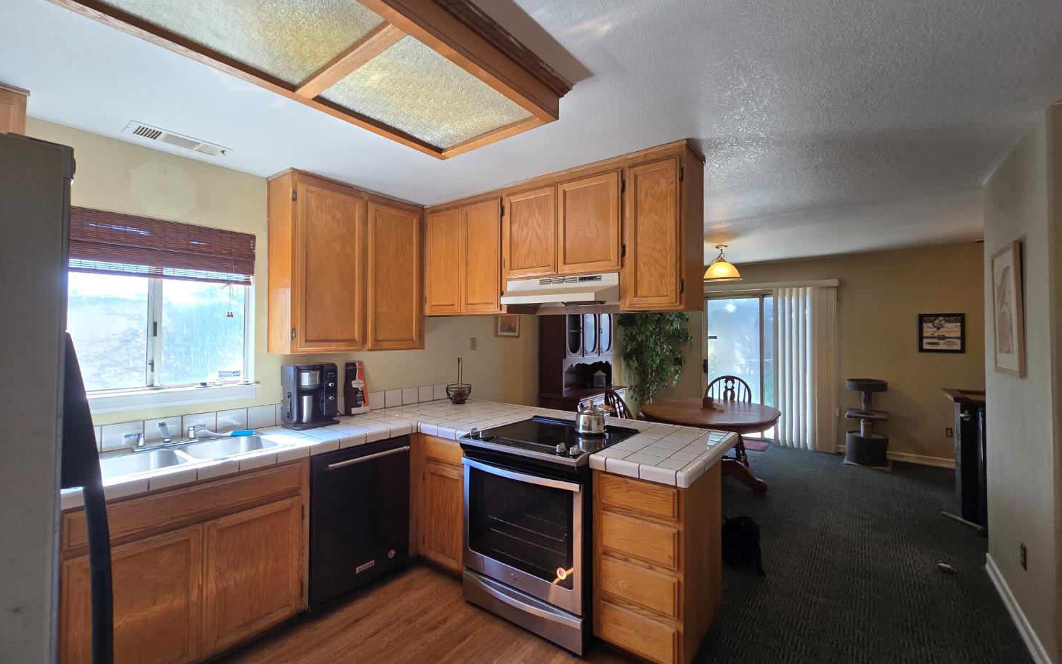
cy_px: 326
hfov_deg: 105.3
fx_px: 405
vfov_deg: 78.7
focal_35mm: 14
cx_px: 525
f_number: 2.2
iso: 80
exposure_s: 1/60
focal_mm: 2.2
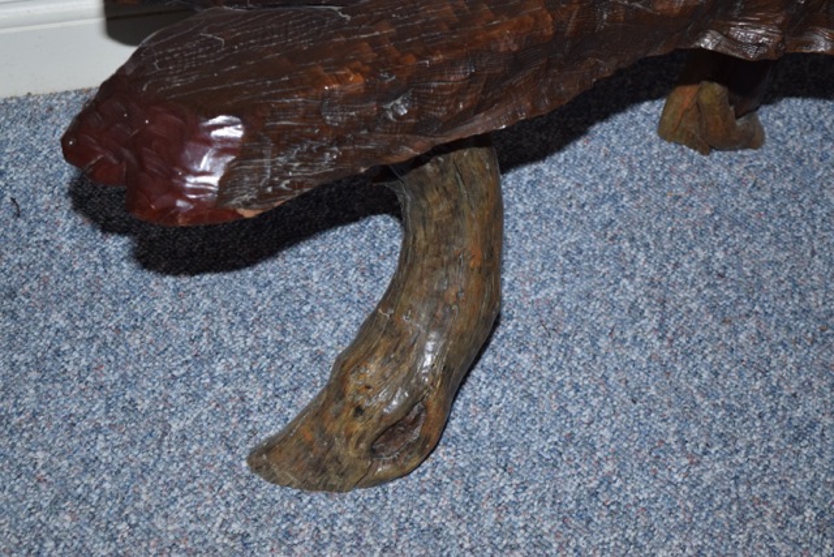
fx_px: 1912
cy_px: 278
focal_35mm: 82
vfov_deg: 16.6
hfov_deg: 24.6
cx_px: 417
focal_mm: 55
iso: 800
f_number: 5.6
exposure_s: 1/125
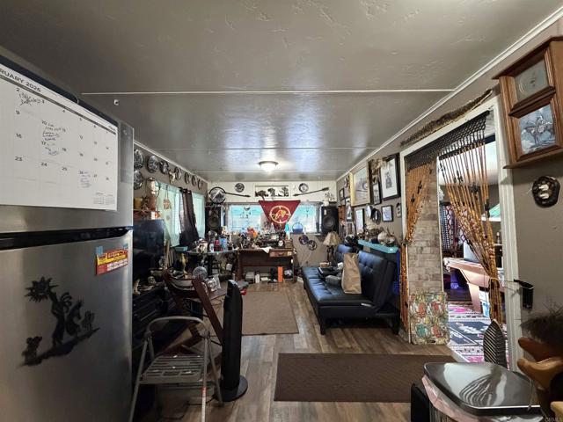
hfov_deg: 102.1
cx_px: 282
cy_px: 211
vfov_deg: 85.7
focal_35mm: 14
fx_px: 228
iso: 1250
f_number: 2.2
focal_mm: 2.22
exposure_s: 1/60
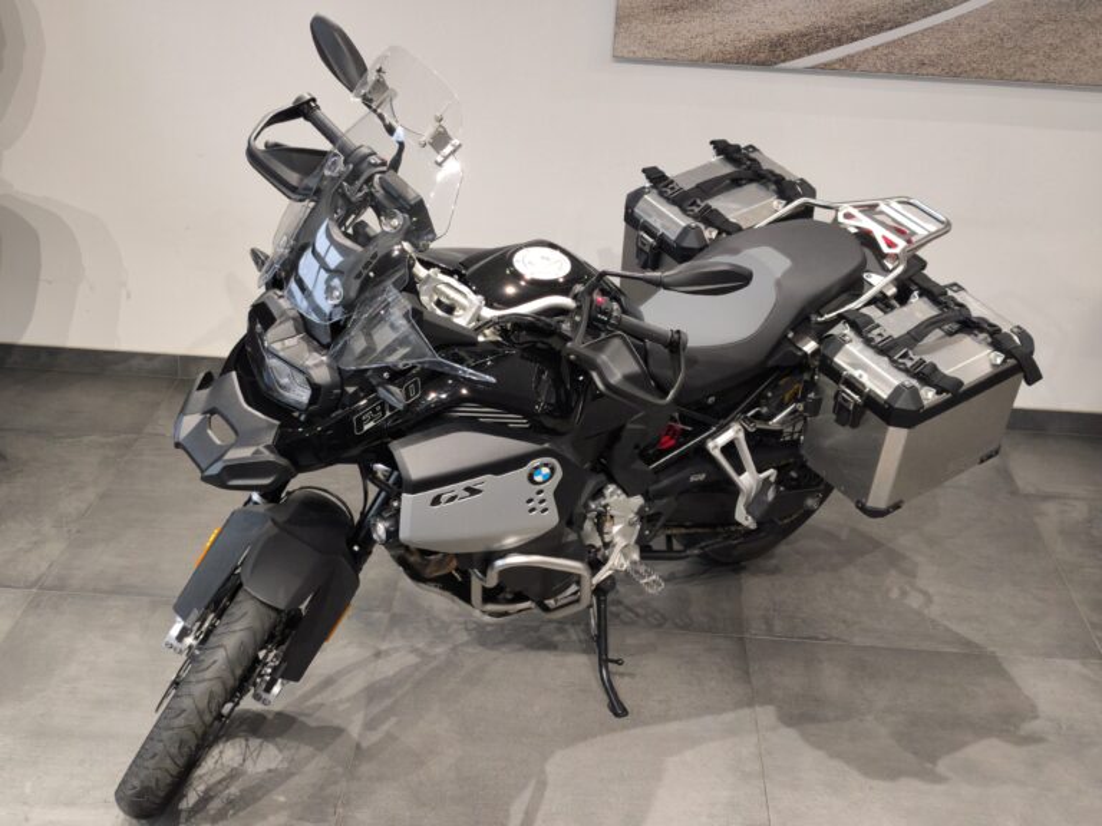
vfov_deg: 31.5
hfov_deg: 41.2
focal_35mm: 46
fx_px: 1464
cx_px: 551
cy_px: 413
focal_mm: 6.57
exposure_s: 1/100
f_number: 1.6
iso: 250
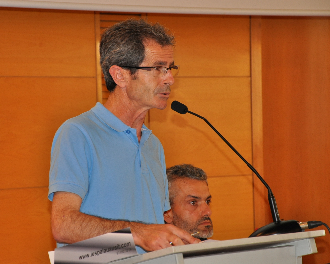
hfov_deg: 13.3
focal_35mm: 145
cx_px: 149
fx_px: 1412
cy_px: 132
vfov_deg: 10.7
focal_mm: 85
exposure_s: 1/60
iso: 800
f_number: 5.6
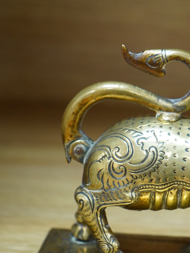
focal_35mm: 147
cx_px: 190
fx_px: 1075
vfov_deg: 13.4
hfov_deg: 10.0
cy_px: 160
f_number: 6.3
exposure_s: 1/125
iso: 2500
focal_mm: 70
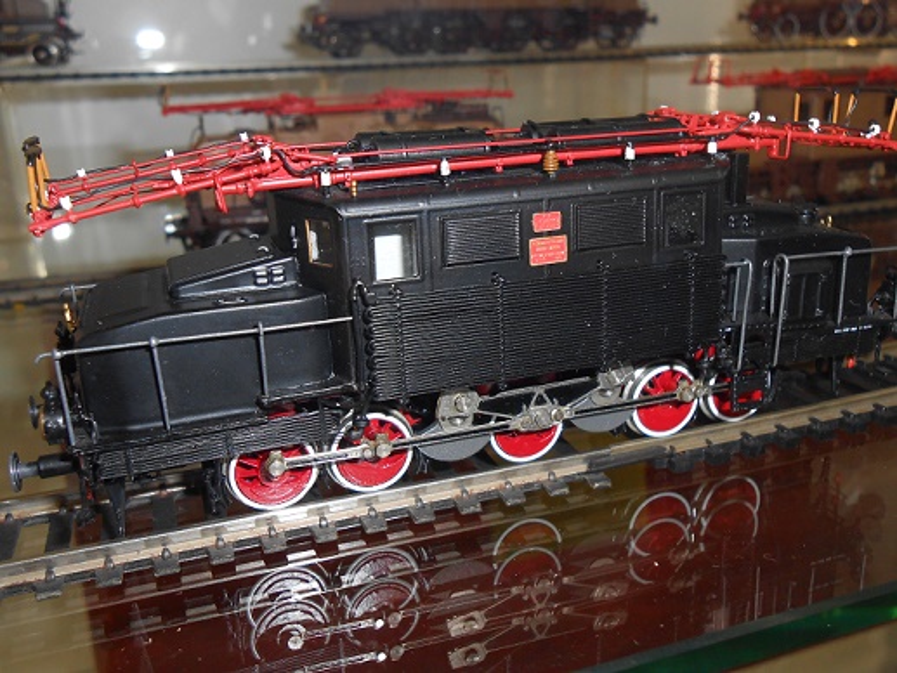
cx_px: 448
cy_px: 336
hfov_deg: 53.9
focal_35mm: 34
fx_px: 881
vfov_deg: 41.8
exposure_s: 1/30
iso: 200
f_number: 12.5
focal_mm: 6
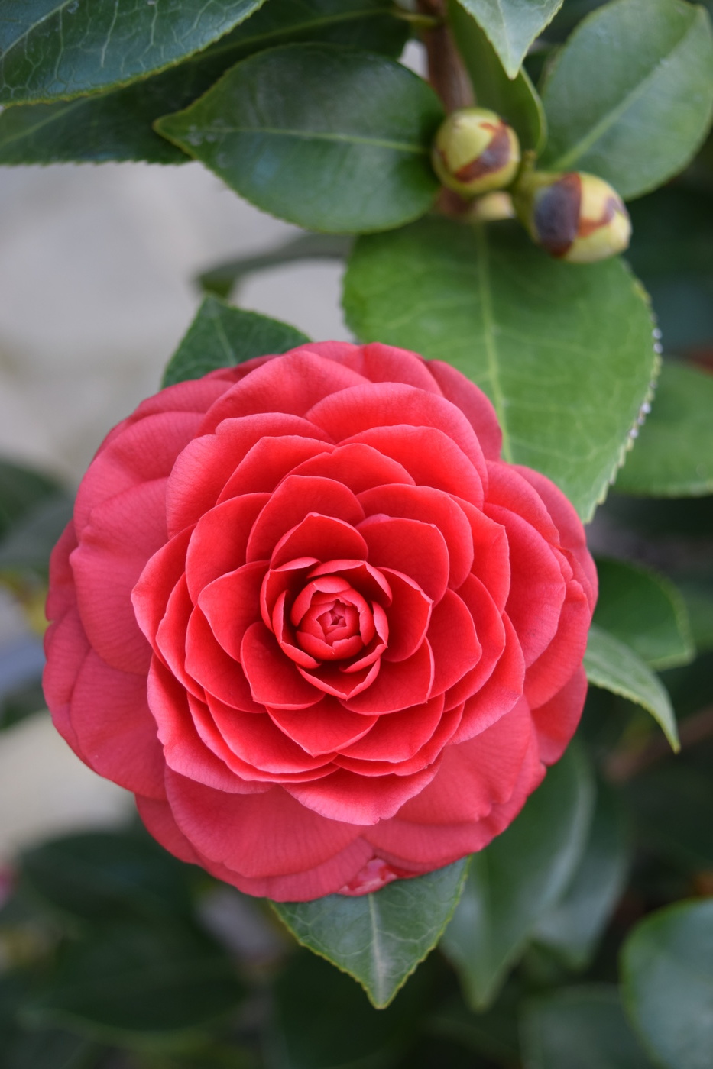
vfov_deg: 35.1
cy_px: 534
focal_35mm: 57
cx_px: 356
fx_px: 1694
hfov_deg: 23.8
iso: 400
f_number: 5.6
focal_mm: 38
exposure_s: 1/125
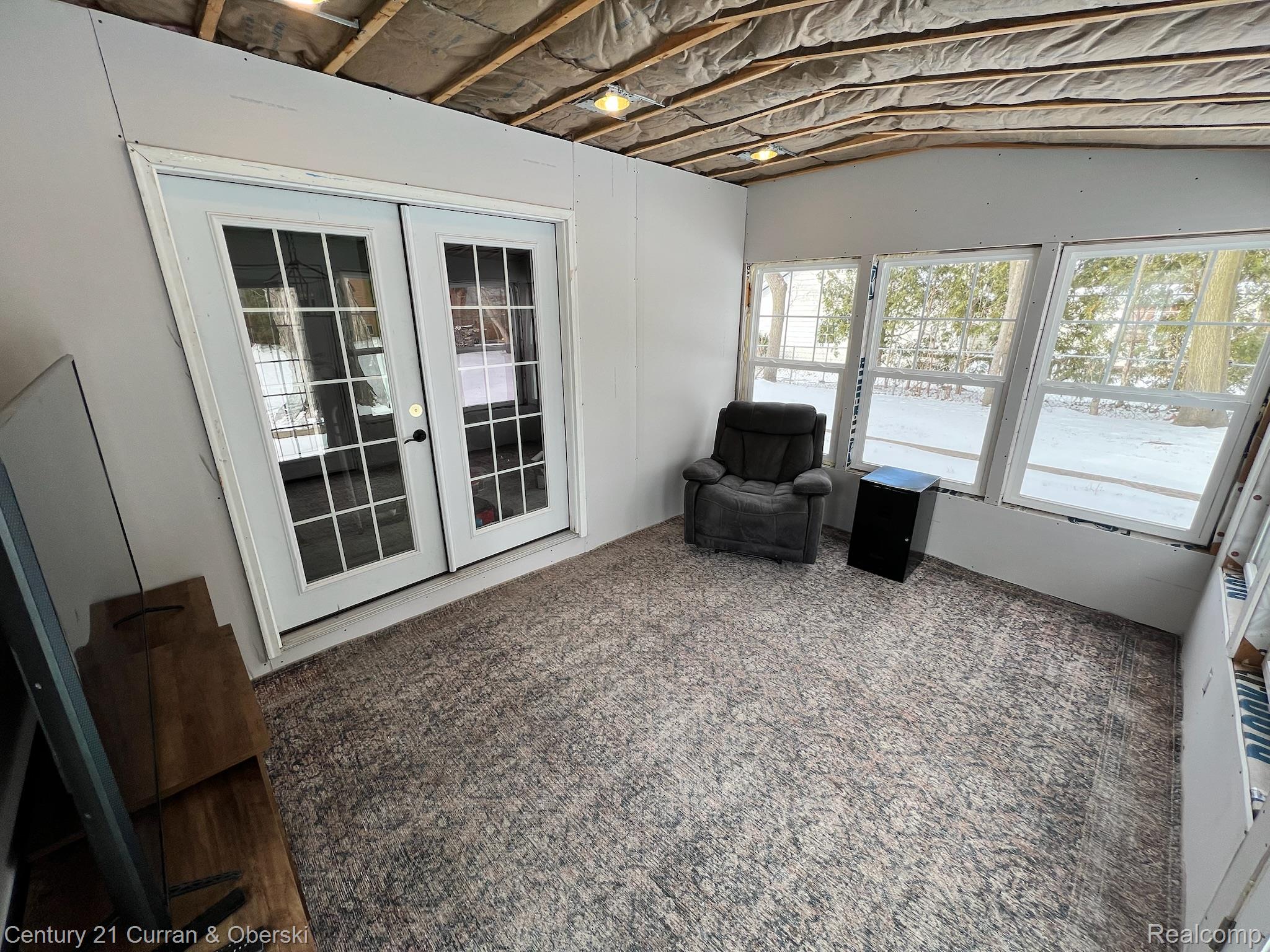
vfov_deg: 89.9
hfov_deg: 106.2
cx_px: 635
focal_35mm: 13
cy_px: 476
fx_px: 477
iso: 40
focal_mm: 1.57
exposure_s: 1/99
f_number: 1.8
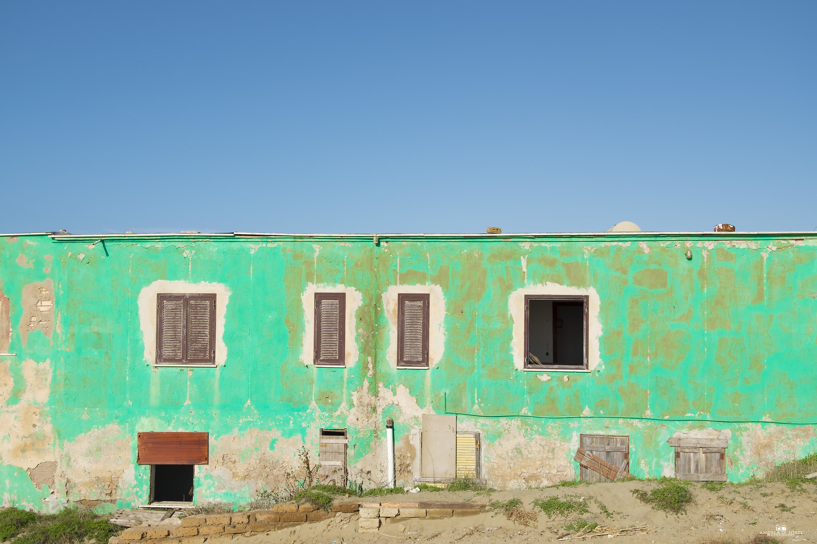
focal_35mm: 38
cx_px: 408
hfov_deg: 50.7
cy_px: 272
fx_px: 862
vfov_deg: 35.1
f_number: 8
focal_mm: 25.6
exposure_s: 1/500
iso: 200
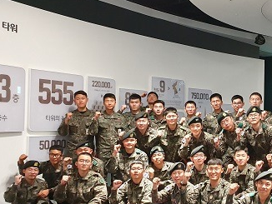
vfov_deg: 28.5
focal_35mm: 51
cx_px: 263
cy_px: 122
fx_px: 401
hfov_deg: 34.6
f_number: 2.4
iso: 500
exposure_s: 1/40
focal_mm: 4.32
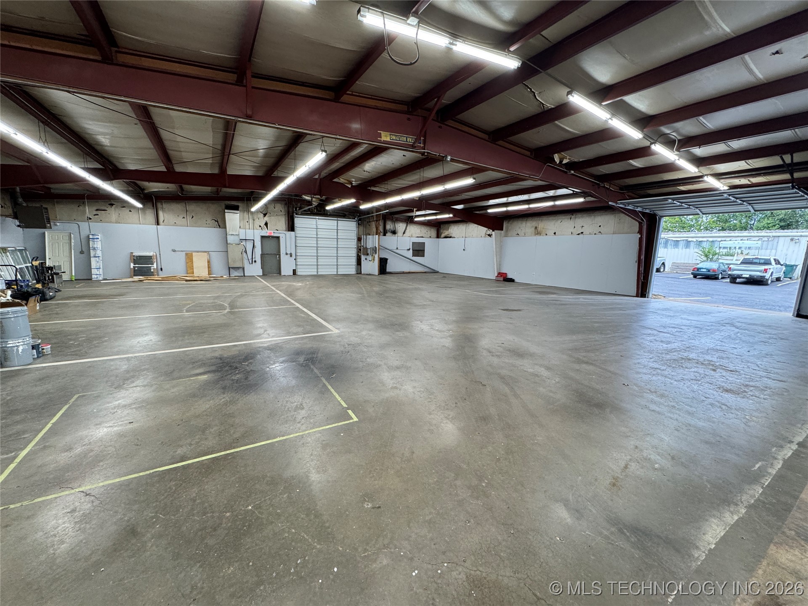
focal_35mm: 14
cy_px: 303
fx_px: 327
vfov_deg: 85.7
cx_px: 404
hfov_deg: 102.1
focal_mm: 2.22
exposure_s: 1/120
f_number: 2.2
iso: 200
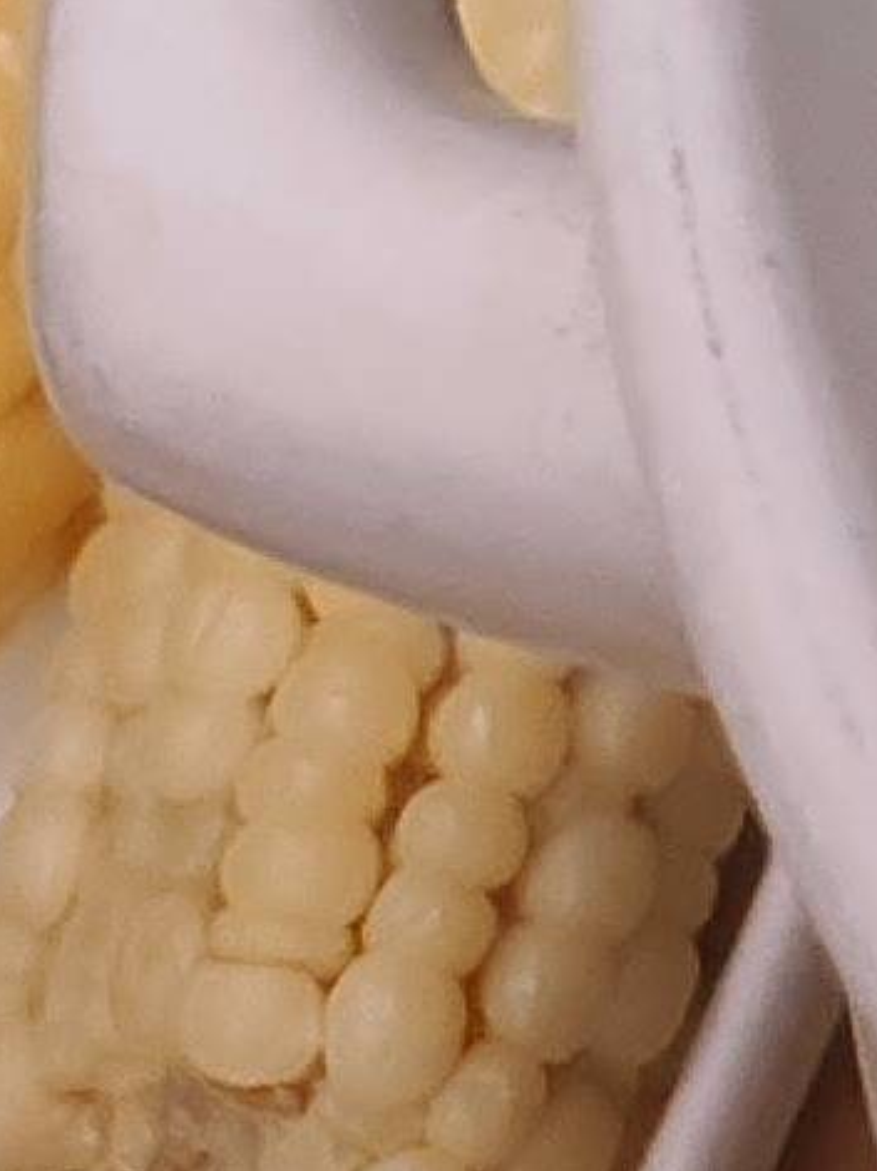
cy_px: -2675
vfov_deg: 7.8
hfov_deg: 6.5
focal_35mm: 209
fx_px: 7063
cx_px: 2549
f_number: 1.8
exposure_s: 1/100
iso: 1378
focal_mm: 6.14
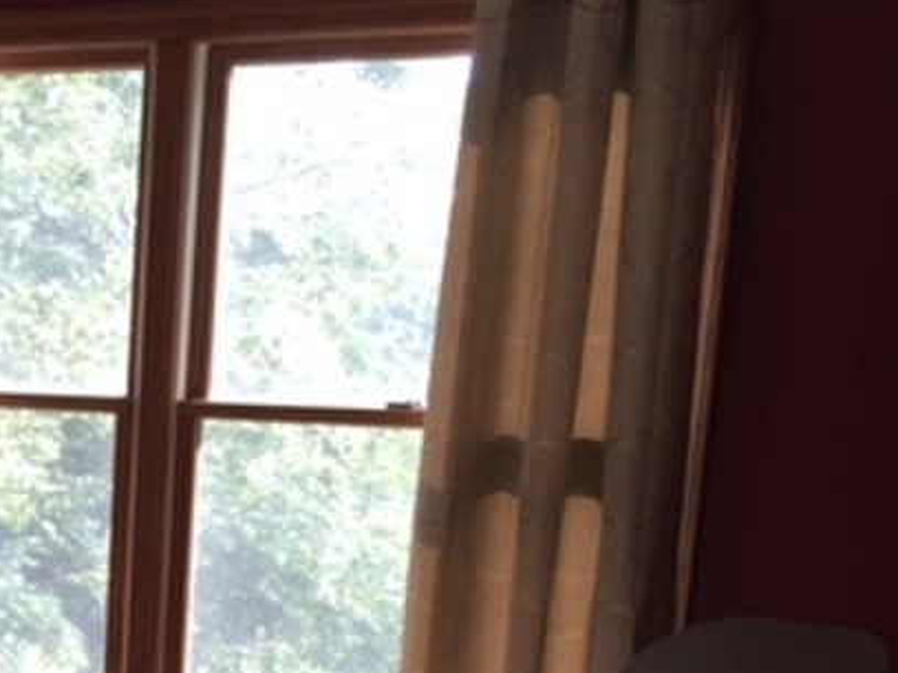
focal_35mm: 73
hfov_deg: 25.0
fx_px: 1893
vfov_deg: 19.2
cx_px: -71
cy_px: 759
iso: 50
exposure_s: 1/100
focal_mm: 4.15
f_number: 2.2
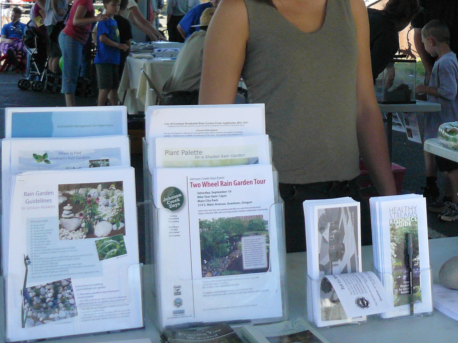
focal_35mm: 70
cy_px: 23
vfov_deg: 20.5
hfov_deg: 26.9
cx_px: 401
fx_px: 926
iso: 200
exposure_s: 1/500
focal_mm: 6
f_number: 2.8
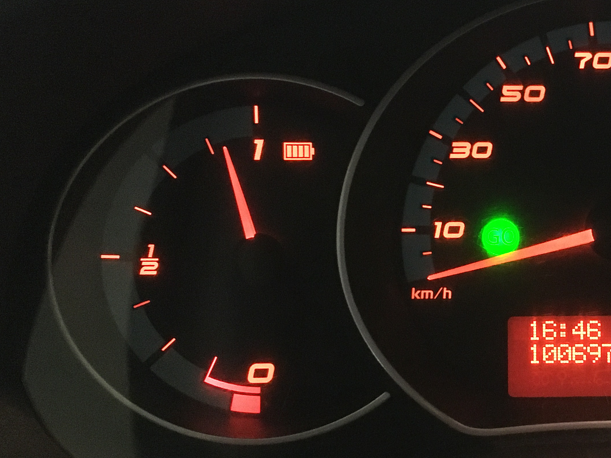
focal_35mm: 55
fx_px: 971
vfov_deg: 26.5
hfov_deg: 32.9
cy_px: 279
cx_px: 563
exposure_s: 1/17
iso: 800
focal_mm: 4.15
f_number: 2.2
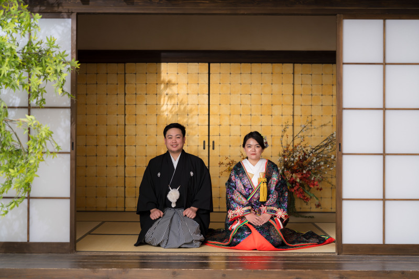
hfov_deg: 39.6
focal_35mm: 50
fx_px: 582
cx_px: 210
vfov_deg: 27.0
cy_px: 140
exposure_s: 1/100
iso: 125
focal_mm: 50
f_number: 2
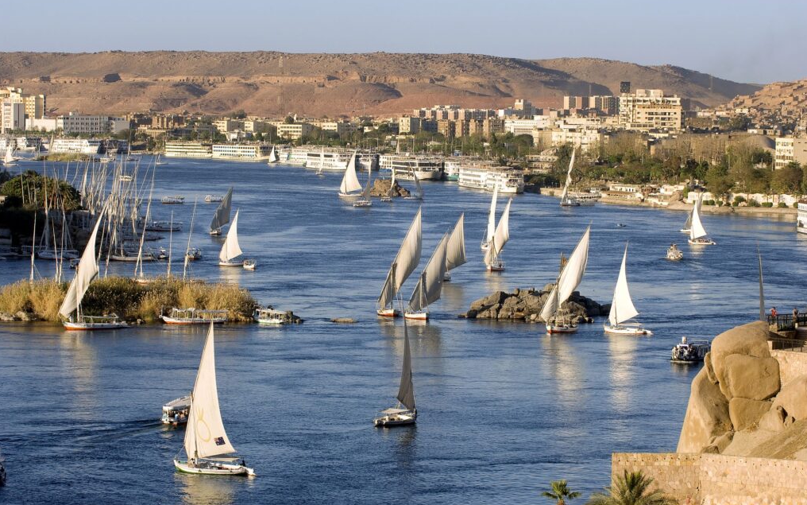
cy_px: 248
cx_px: 404
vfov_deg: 8.1
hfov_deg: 13.0
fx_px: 3552
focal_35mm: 162
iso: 100
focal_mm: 105
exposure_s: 1/60
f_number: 13
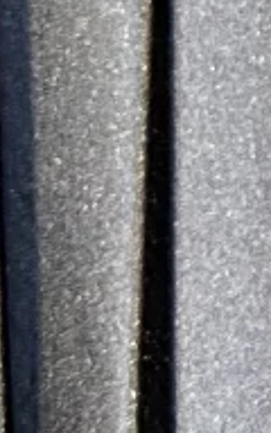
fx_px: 2446
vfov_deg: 9.8
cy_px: -226
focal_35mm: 207
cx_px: 1050
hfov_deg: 5.6
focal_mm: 4.25
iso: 200
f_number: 1.8
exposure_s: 1/50
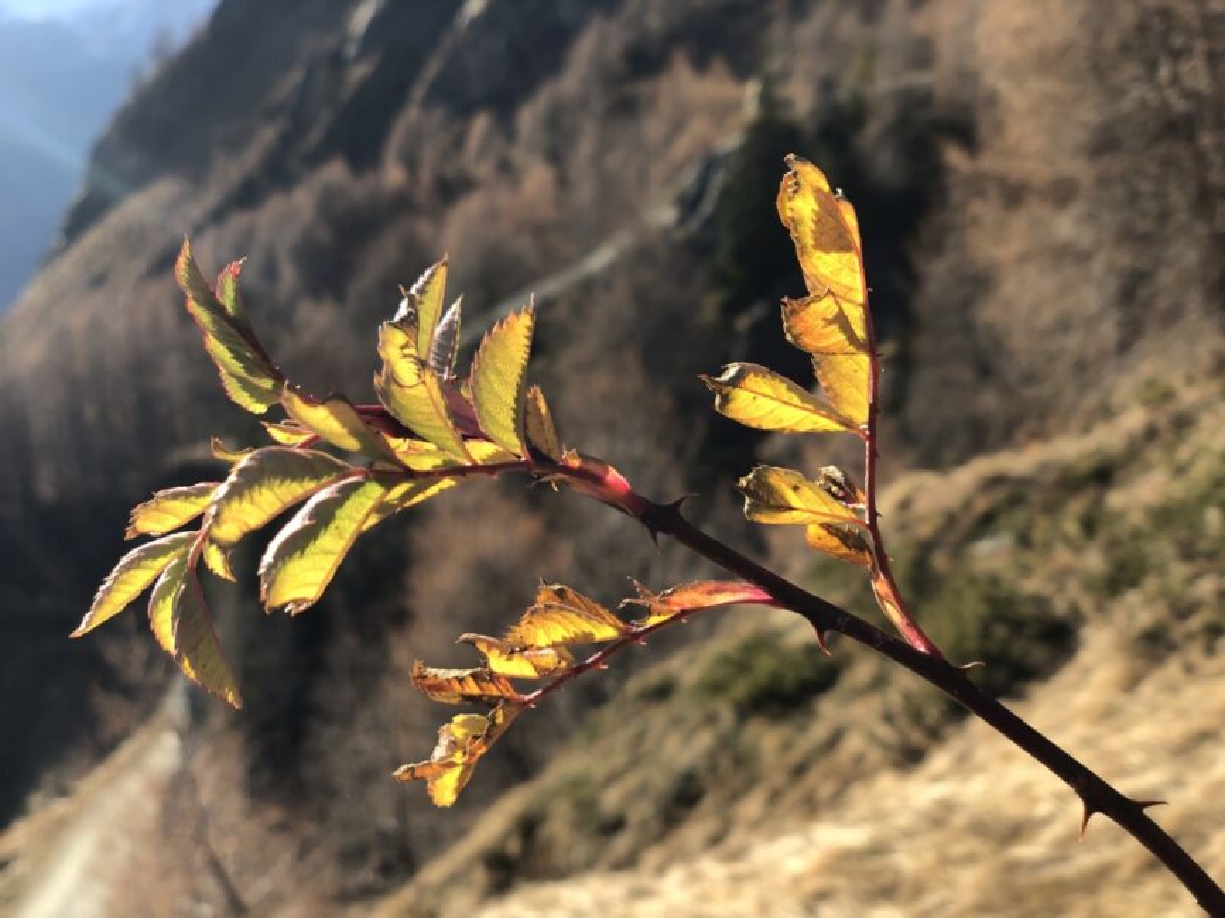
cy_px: 459
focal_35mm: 52
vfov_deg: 28.0
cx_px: 612
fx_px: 1840
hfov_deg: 36.8
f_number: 2.4
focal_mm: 6
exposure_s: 1/252
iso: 16
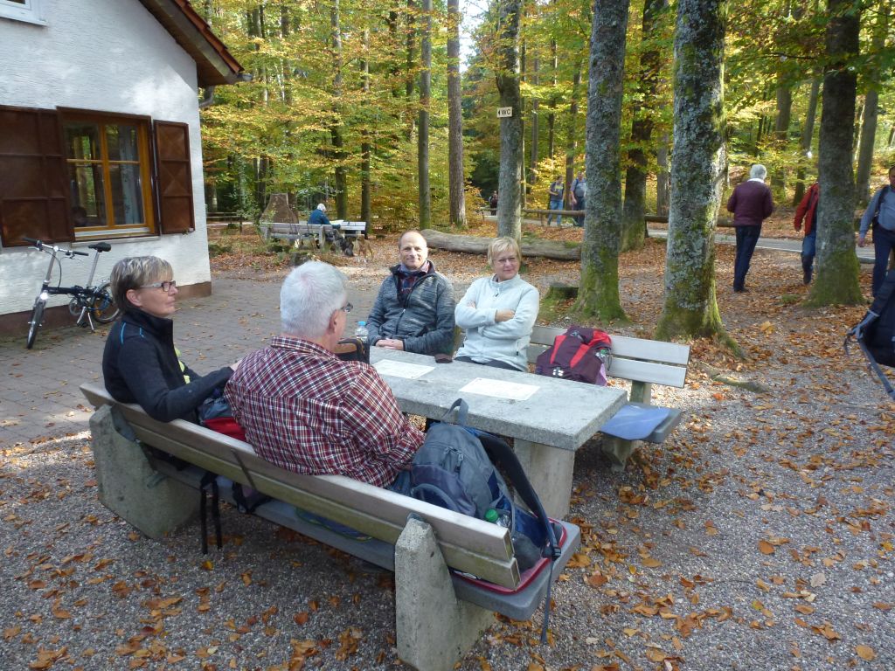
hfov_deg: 71.6
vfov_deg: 56.8
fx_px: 621
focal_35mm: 24
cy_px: 336
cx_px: 448
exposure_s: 1/60
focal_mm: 4.3
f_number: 4.5
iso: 200
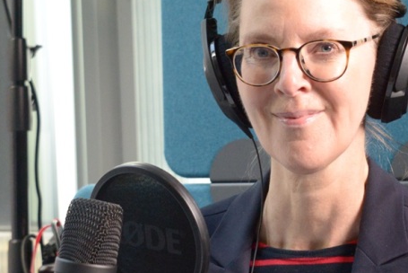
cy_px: 173
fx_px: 964
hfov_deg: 23.5
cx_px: 334
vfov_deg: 16.1
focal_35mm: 85
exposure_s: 1/50
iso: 2500
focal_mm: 42
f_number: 5.6
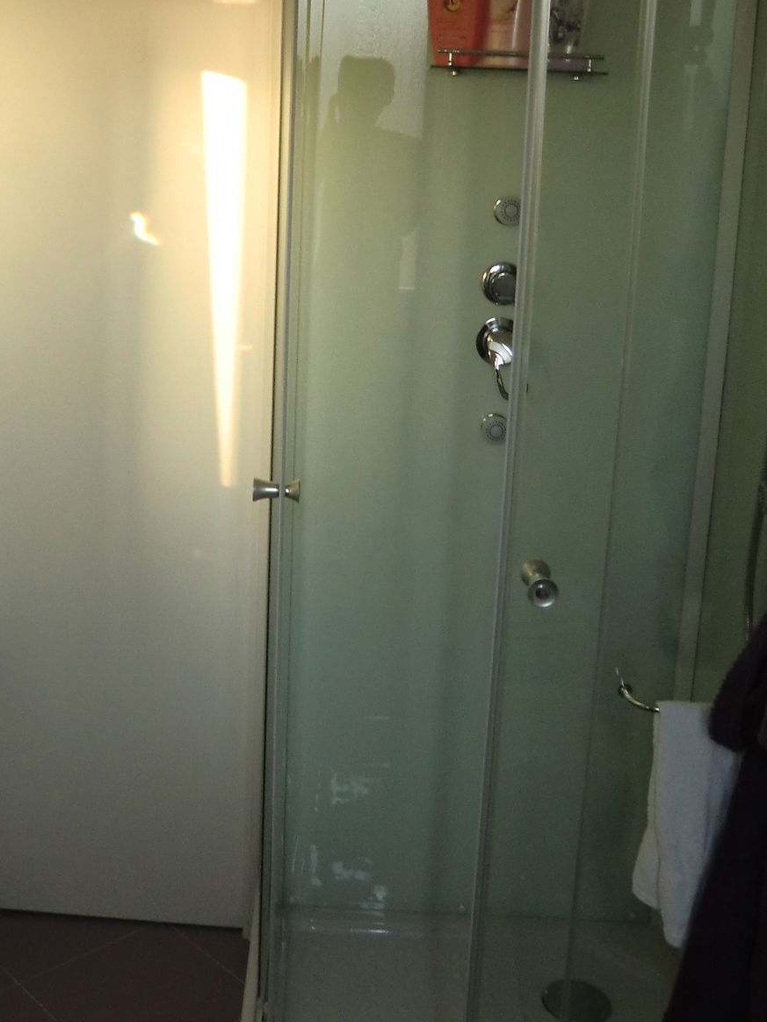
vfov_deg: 42.7
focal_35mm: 44
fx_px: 1299
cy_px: 401
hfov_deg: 32.6
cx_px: 260
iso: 200
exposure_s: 1/60
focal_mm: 4.3
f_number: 3.2
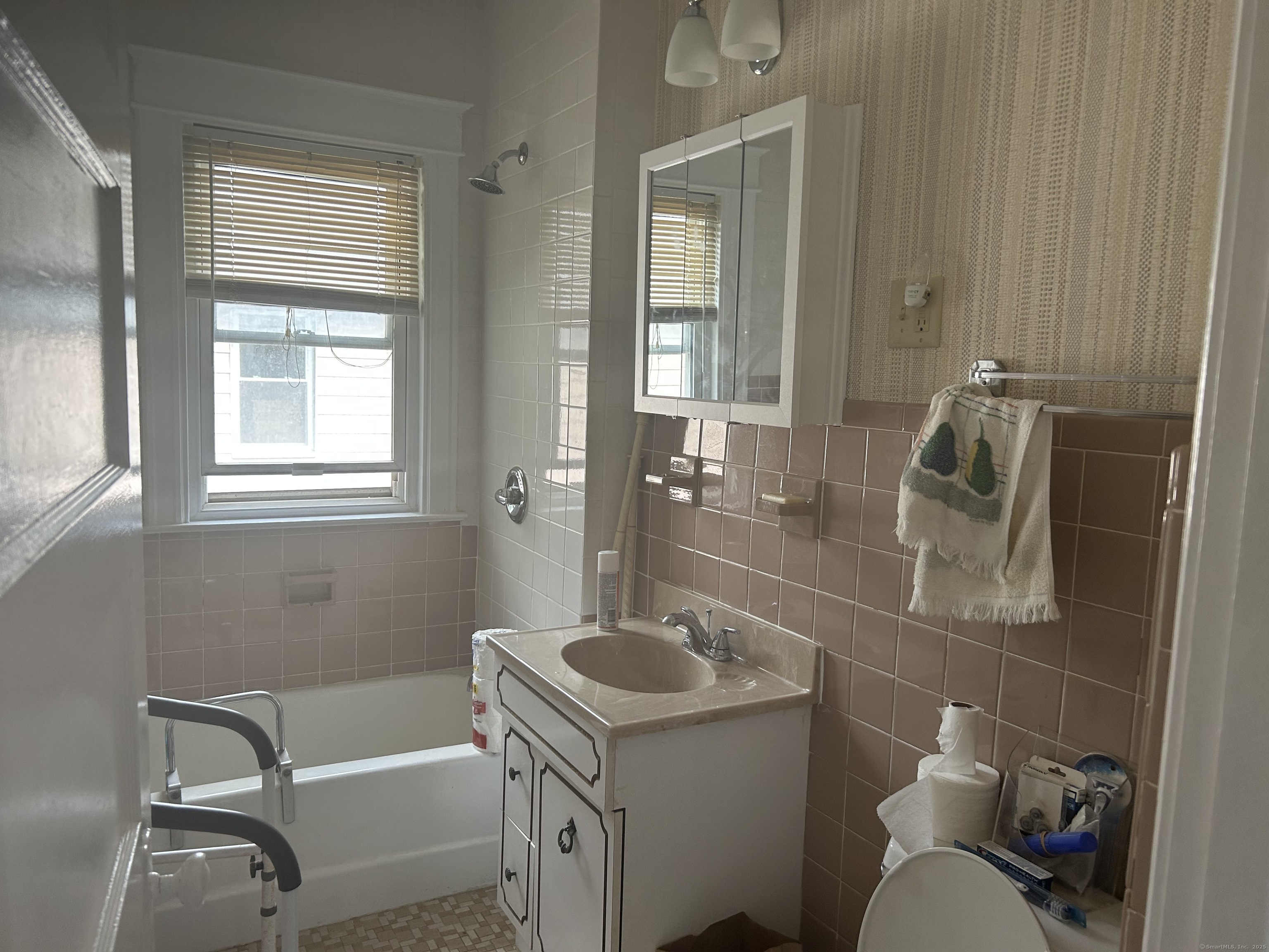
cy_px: 476
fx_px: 953
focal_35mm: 26
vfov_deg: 53.1
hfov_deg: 67.3
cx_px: 634
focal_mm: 5.7
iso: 100
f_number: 1.5
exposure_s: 1/121
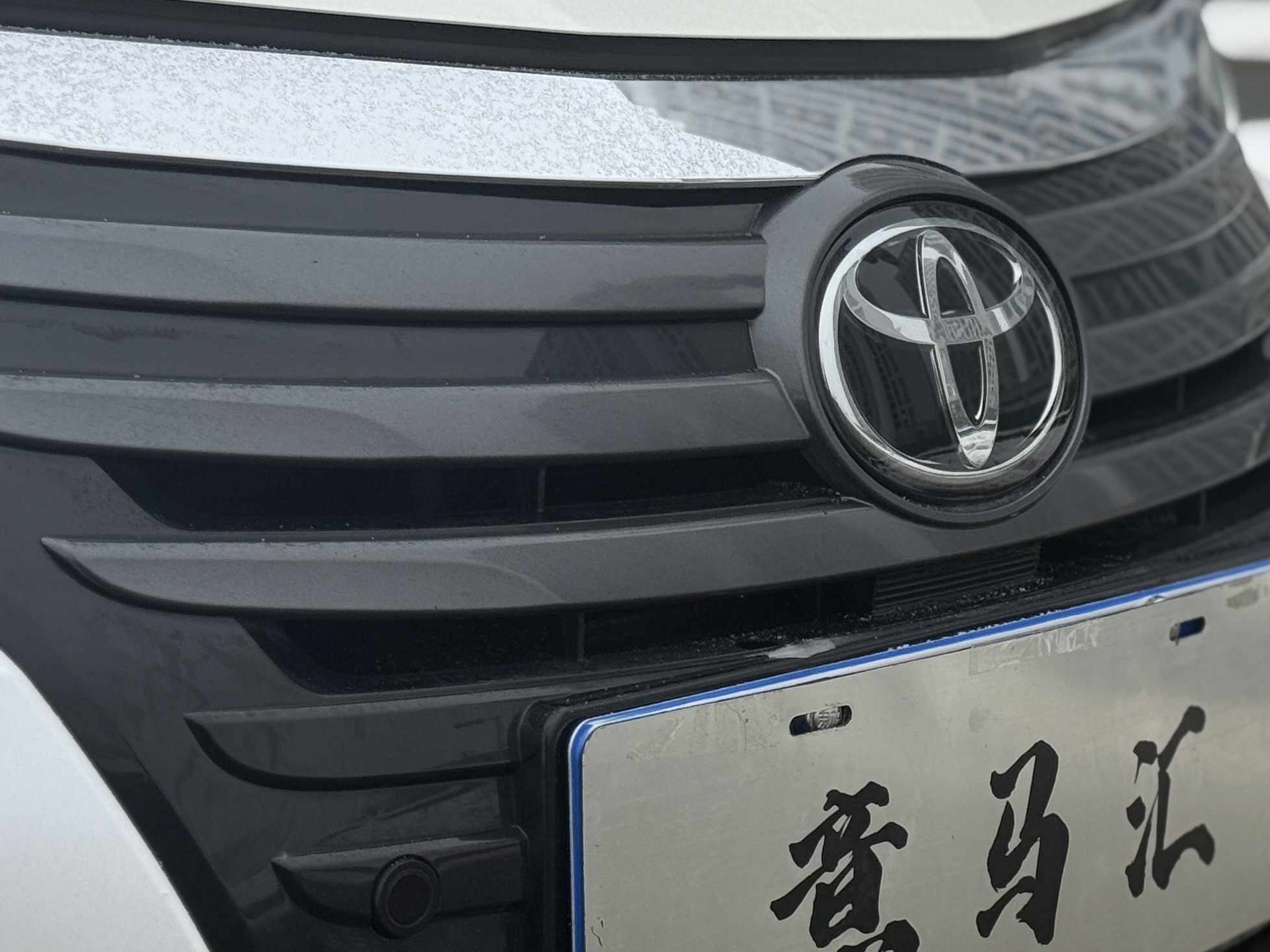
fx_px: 3632
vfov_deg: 14.9
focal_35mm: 99
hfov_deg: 19.5
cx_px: 1154
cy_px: 451
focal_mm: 6.76
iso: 64
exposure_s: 1/2146
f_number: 1.78
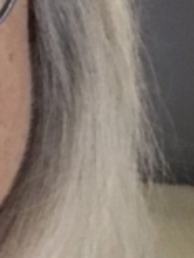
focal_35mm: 145
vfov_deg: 13.6
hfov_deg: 9.7
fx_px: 1084
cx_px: -169
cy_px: 92
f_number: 2.2
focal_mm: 2.87
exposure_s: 1/17
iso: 640
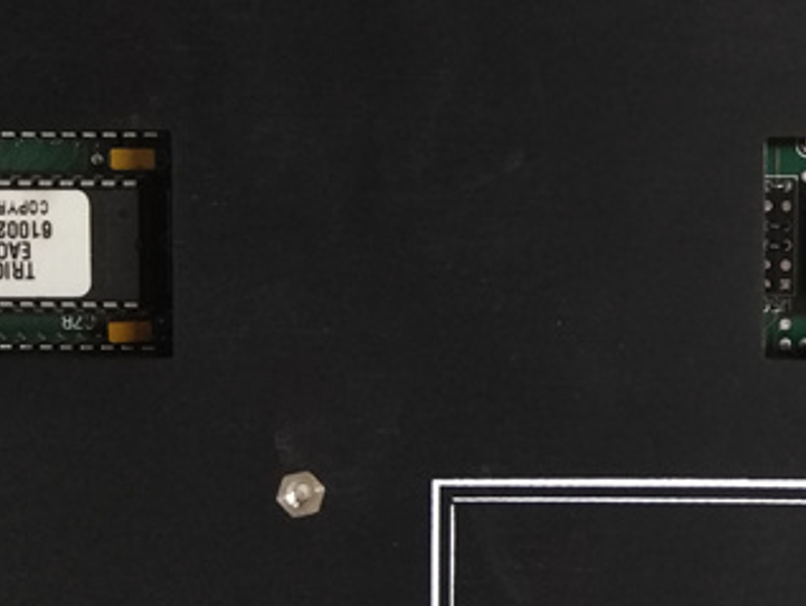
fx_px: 1142
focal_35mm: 49
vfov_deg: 29.6
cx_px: 707
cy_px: 241
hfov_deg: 36.7
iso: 414
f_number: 1.8
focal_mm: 3.63
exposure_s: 1/25
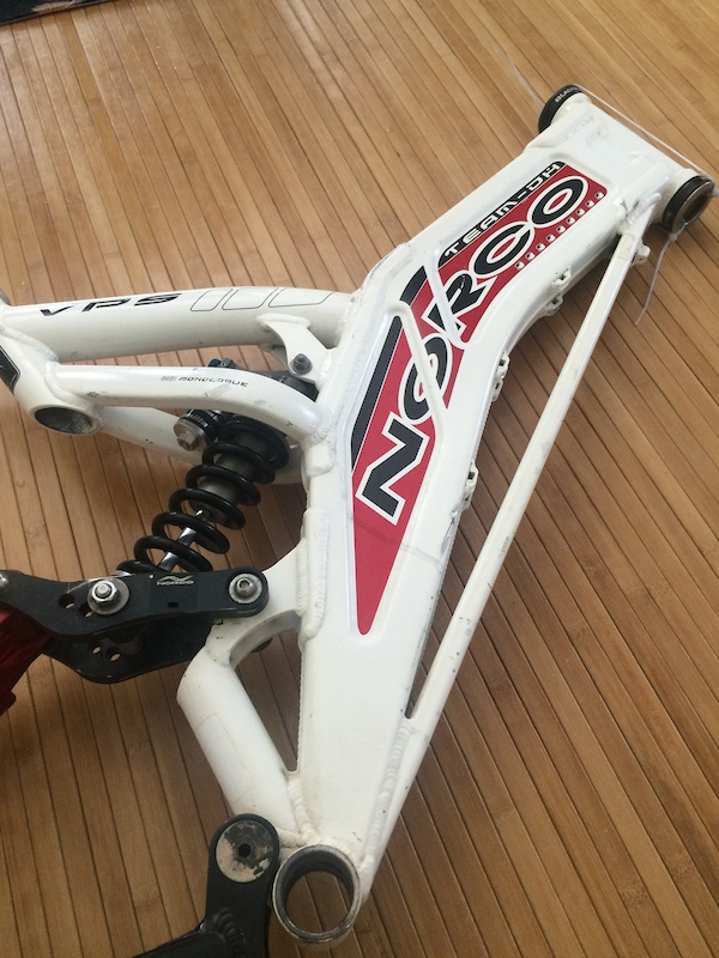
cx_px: 360
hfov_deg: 48.2
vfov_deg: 61.7
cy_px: 479
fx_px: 803
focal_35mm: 29
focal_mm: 4.15
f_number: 2.2
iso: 100
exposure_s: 1/30
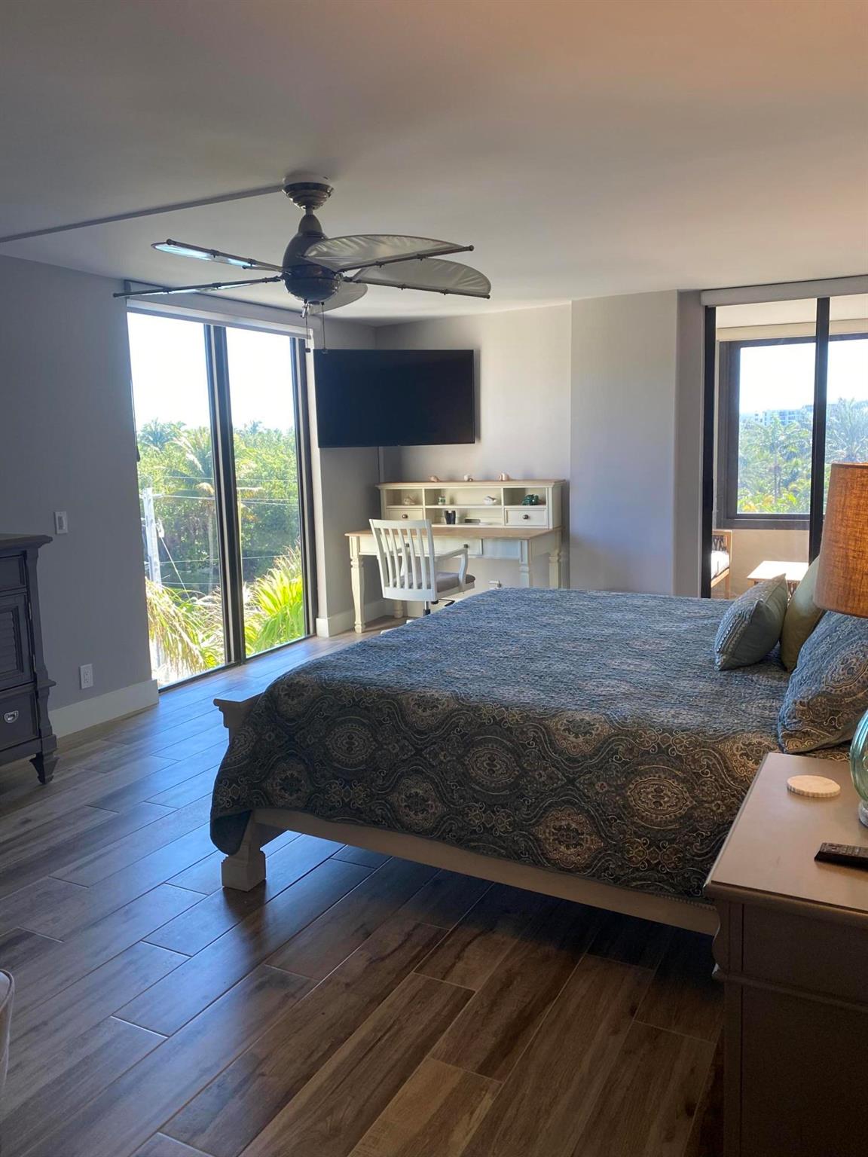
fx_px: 869
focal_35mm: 26
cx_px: 434
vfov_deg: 67.3
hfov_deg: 53.1
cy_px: 578
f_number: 1.8
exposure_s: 1/120
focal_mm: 4.25
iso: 100
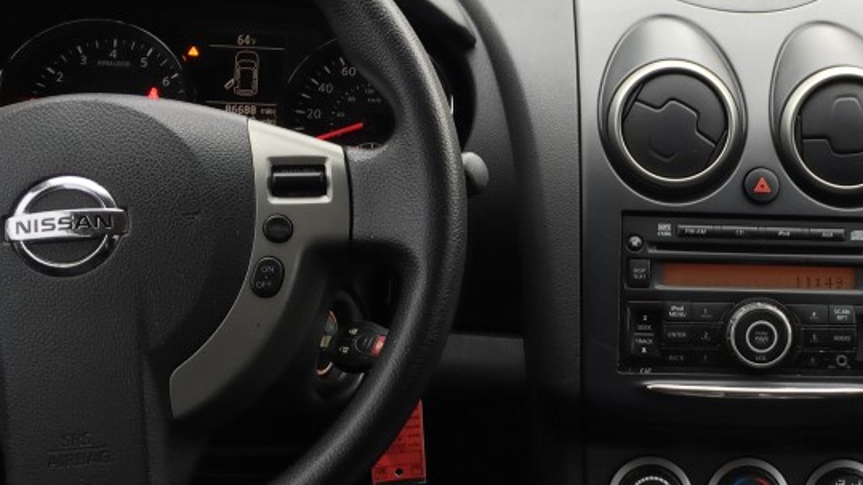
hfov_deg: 34.0
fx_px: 1373
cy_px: 280
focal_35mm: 60
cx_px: 669
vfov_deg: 20.0
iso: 32
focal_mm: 4.15
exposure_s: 1/60
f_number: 2.2
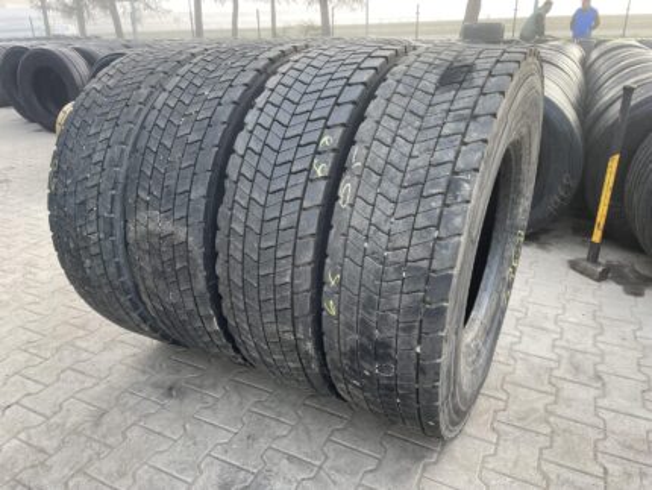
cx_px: 326
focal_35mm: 26
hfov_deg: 67.3
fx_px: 490
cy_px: 245
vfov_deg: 53.1
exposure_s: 1/121
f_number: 1.6
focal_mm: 4.2
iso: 64
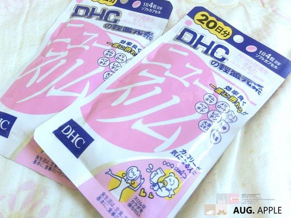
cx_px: 134
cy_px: 111
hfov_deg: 65.2
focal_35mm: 27
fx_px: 227
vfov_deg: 51.4
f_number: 3
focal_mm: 4.24
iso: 250
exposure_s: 1/60
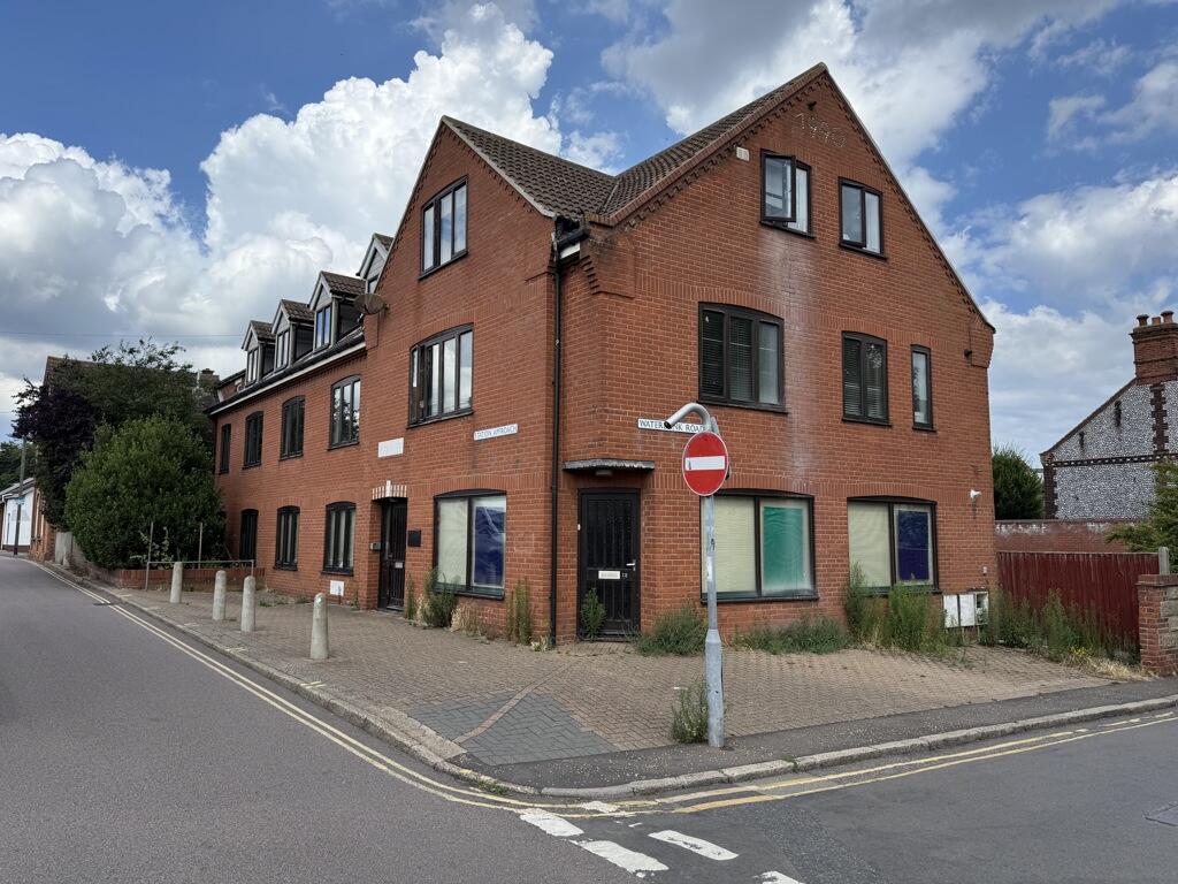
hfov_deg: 71.6
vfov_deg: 56.8
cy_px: 442
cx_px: 589
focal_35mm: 24
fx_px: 817
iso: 80
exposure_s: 1/3413
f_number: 1.78
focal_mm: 6.76
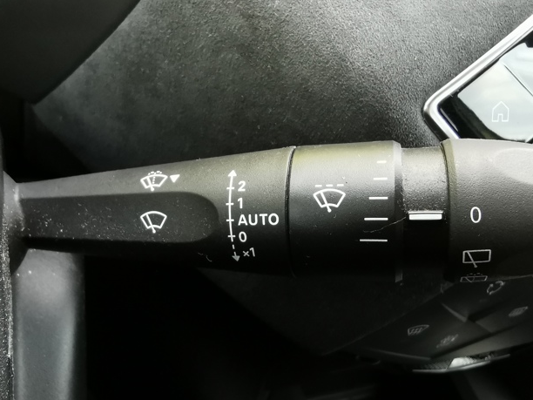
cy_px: 188
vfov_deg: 41.8
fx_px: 524
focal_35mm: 34
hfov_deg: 53.7
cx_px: 309
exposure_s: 1/25
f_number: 2.2
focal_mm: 2.26
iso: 320
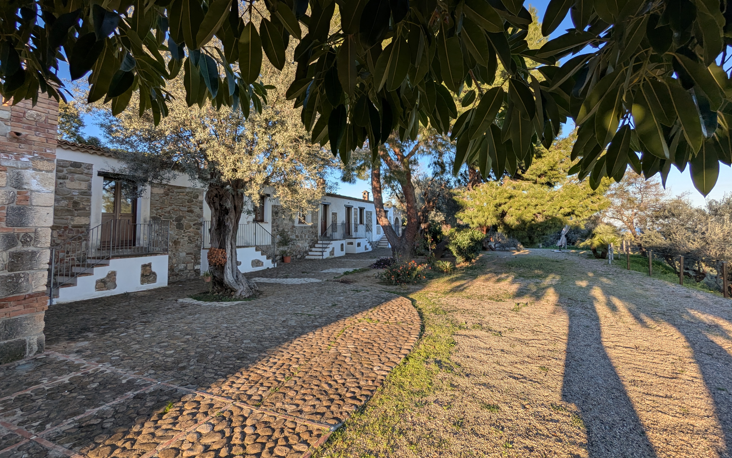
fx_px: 339
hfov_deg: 94.4
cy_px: 203
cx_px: 366
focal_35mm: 17
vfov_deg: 67.8
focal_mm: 2.35
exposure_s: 1/498
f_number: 2.2
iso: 45
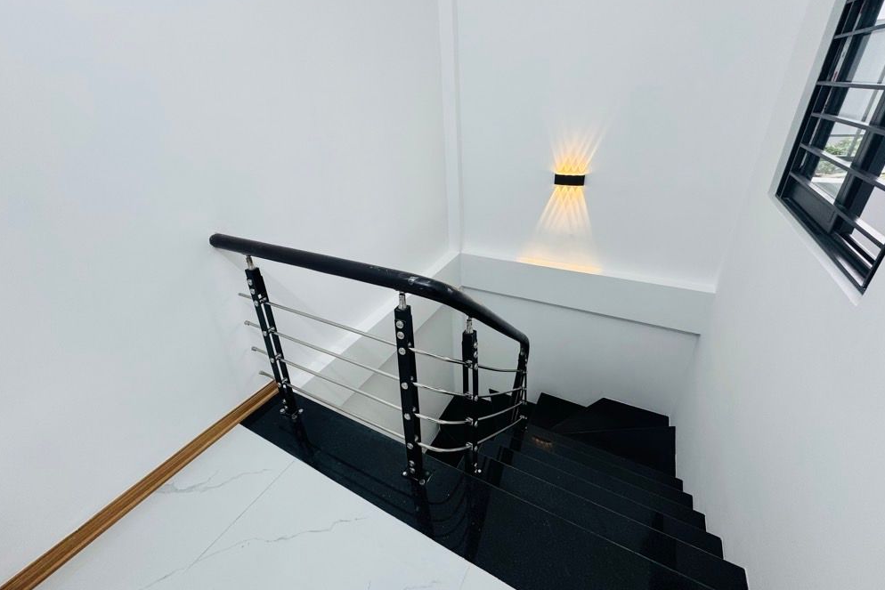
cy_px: 277
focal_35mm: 15
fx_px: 369
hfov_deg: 100.4
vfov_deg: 77.3
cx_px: 435
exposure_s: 1/99
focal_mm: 2.22
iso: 50
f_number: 2.2
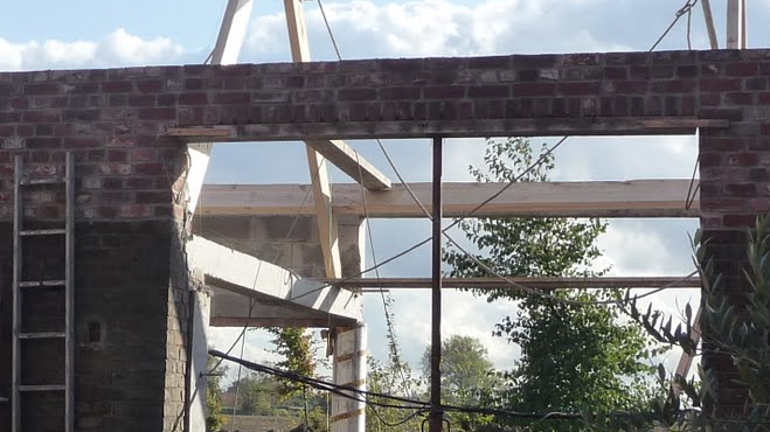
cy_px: 154
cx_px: 196
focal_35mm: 90
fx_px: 1837
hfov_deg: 23.4
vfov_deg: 13.4
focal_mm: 5.6
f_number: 3.6
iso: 160
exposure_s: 1/640
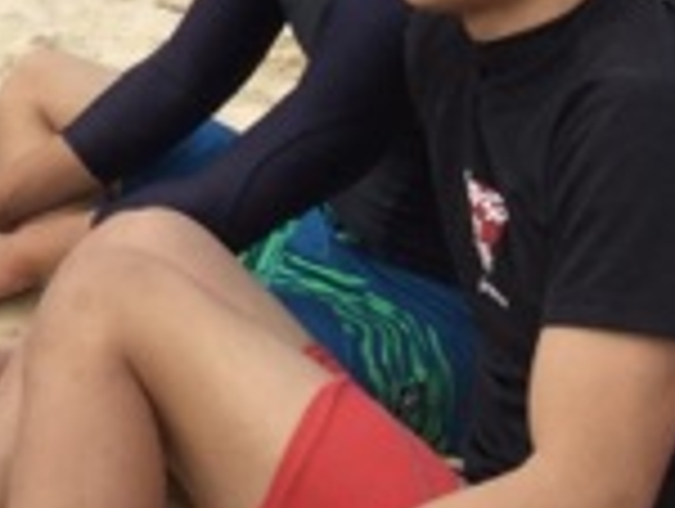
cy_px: -337
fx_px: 2578
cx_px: -670
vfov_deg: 10.7
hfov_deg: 13.0
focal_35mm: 132
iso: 25
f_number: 2.4
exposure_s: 1/1116
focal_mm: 3.3
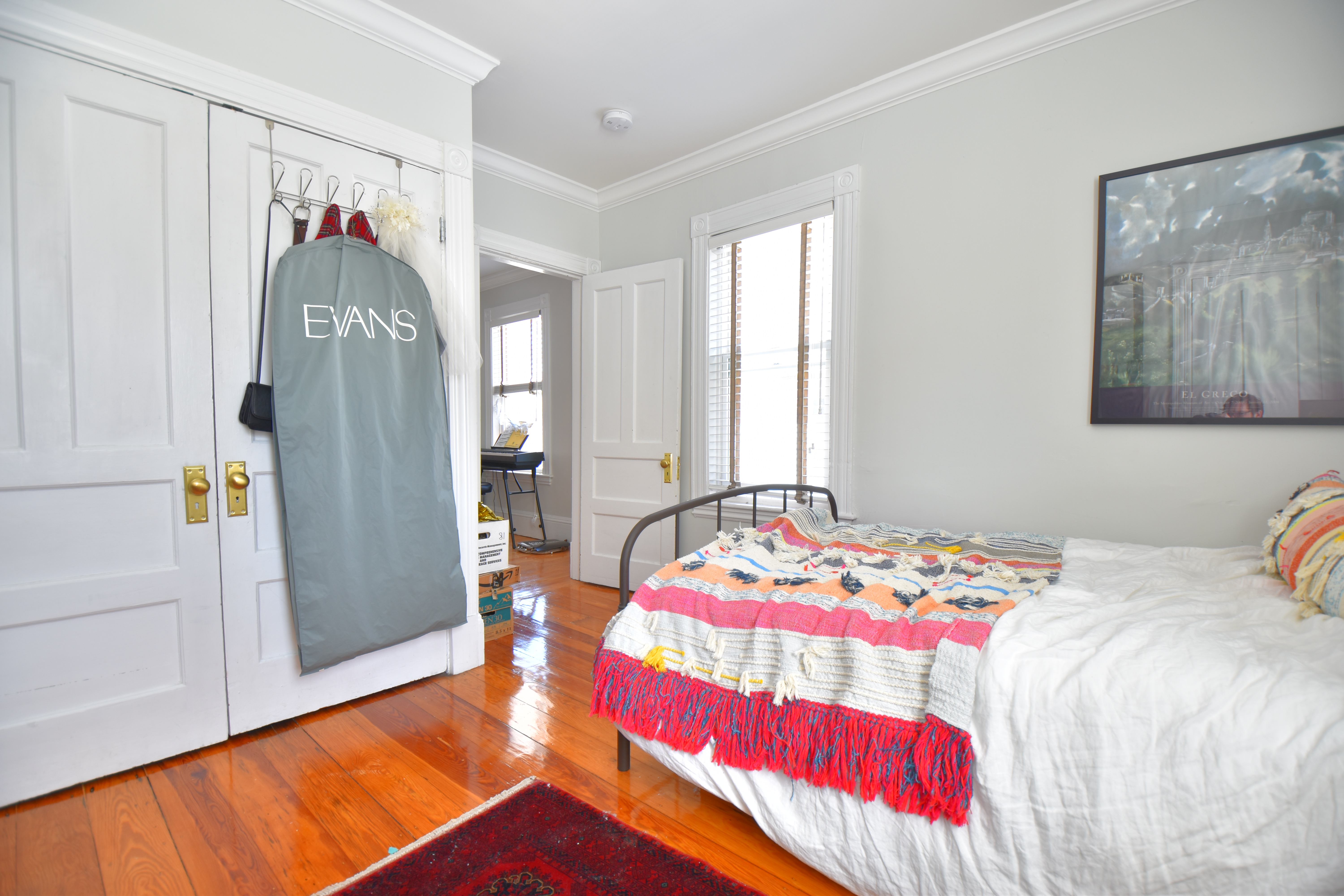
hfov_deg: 100.4
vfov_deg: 77.3
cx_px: 672
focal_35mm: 15
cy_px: 448
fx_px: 560
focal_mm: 10
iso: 140
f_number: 3.5
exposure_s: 1/15
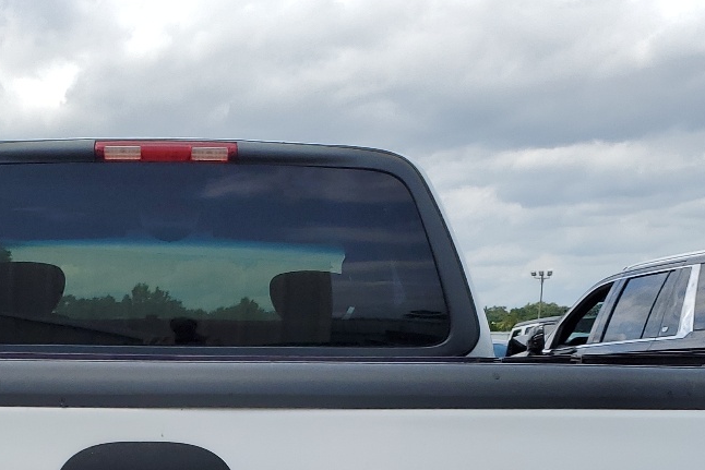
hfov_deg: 29.6
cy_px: 636
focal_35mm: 67
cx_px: 180
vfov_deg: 18.7
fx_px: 1312
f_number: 1.5
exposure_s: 1/3333
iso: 50
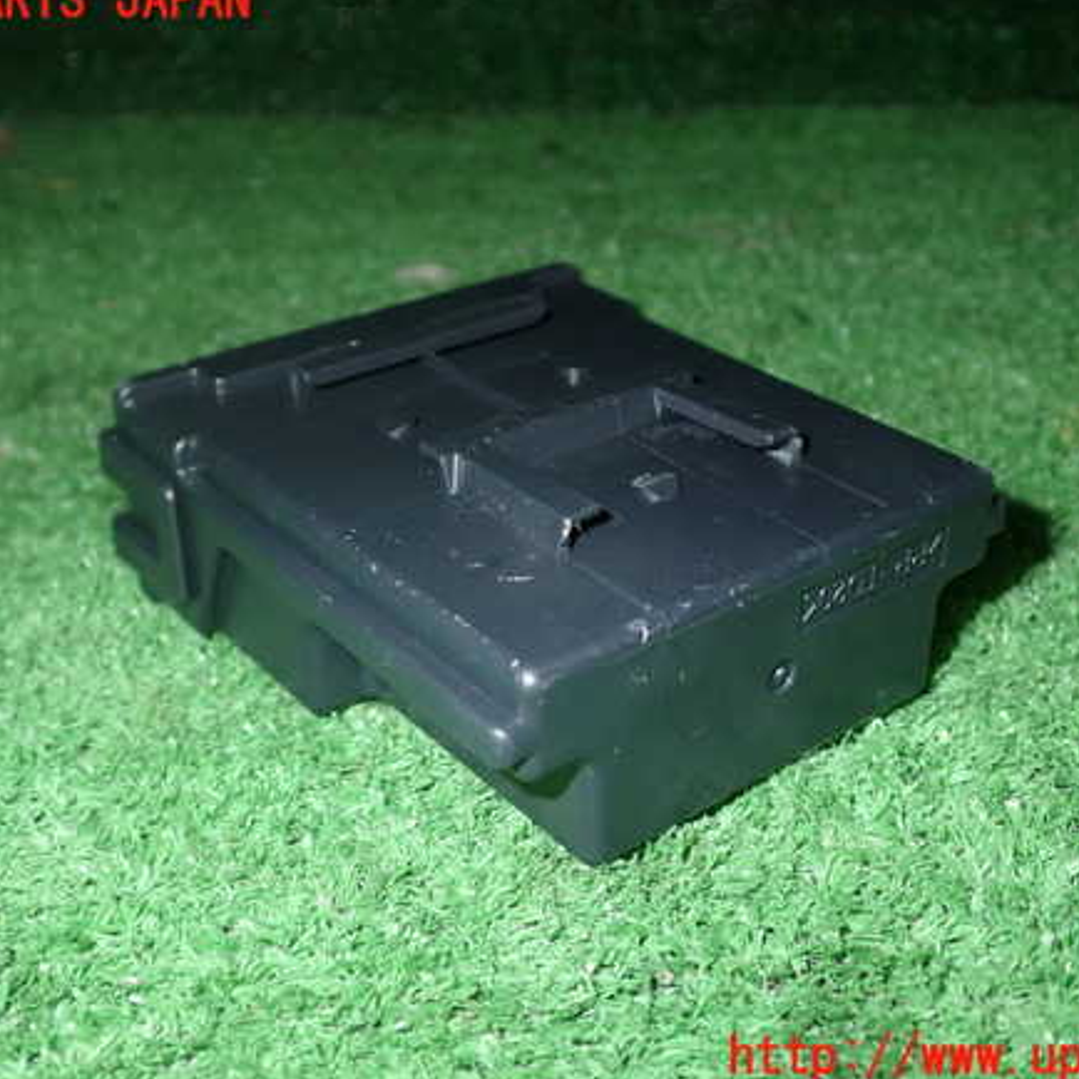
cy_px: 530
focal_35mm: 44
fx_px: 1552
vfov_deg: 38.3
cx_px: 544
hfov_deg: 38.3
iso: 320
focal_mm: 6.37
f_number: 7.1
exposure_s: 1/40
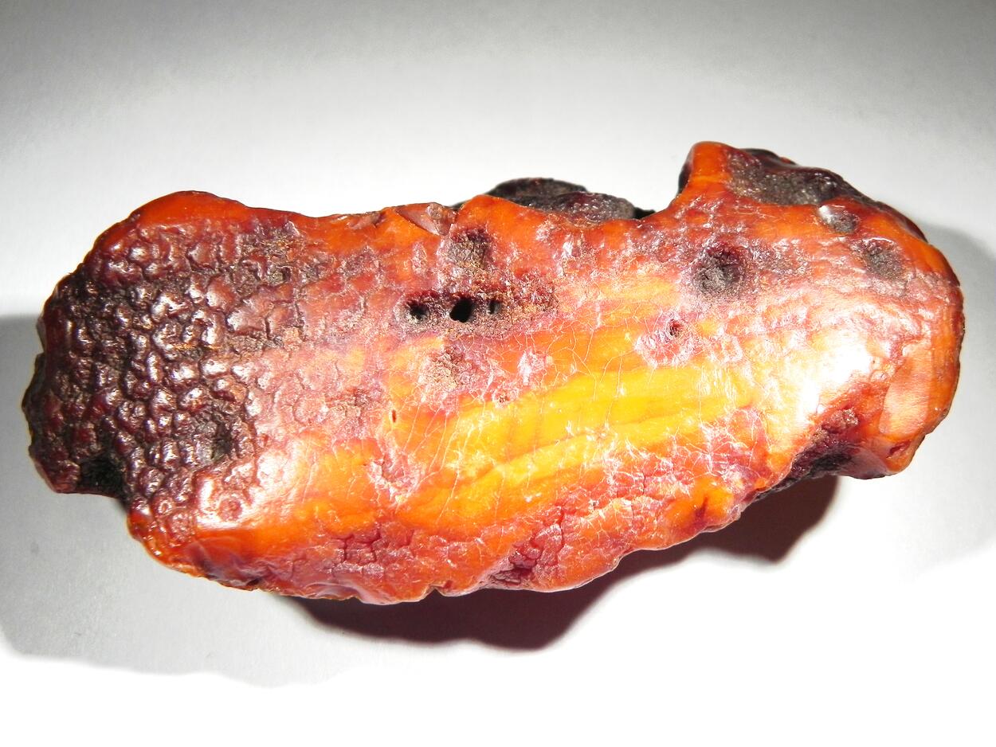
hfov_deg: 55.3
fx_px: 950
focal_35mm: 33
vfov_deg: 43.0
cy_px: 374
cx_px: 498
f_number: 2.8
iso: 160
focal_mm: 5.9
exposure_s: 1/105
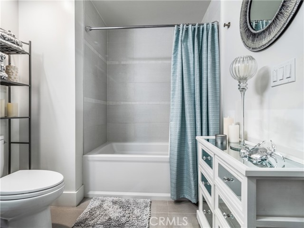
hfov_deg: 94.5
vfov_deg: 78.1
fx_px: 141
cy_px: 114
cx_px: 152
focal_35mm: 16
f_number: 8
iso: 200
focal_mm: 8
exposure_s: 1/30
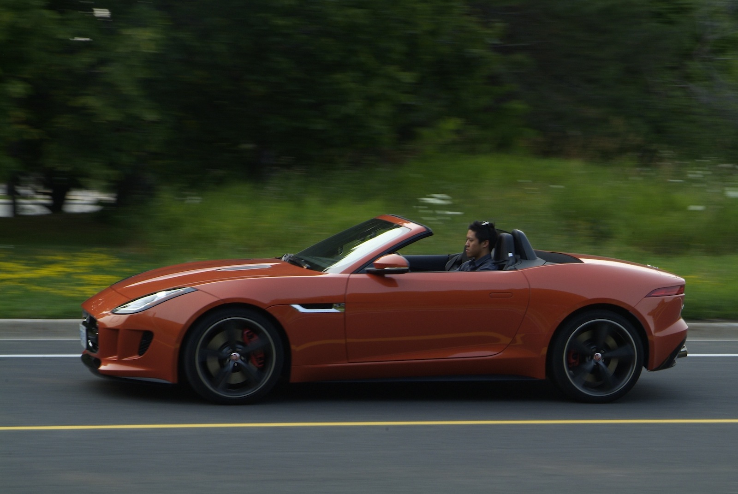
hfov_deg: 20.6
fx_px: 2032
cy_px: 247
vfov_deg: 13.9
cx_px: 369
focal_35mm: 99
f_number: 11
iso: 400
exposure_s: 1/90
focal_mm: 66
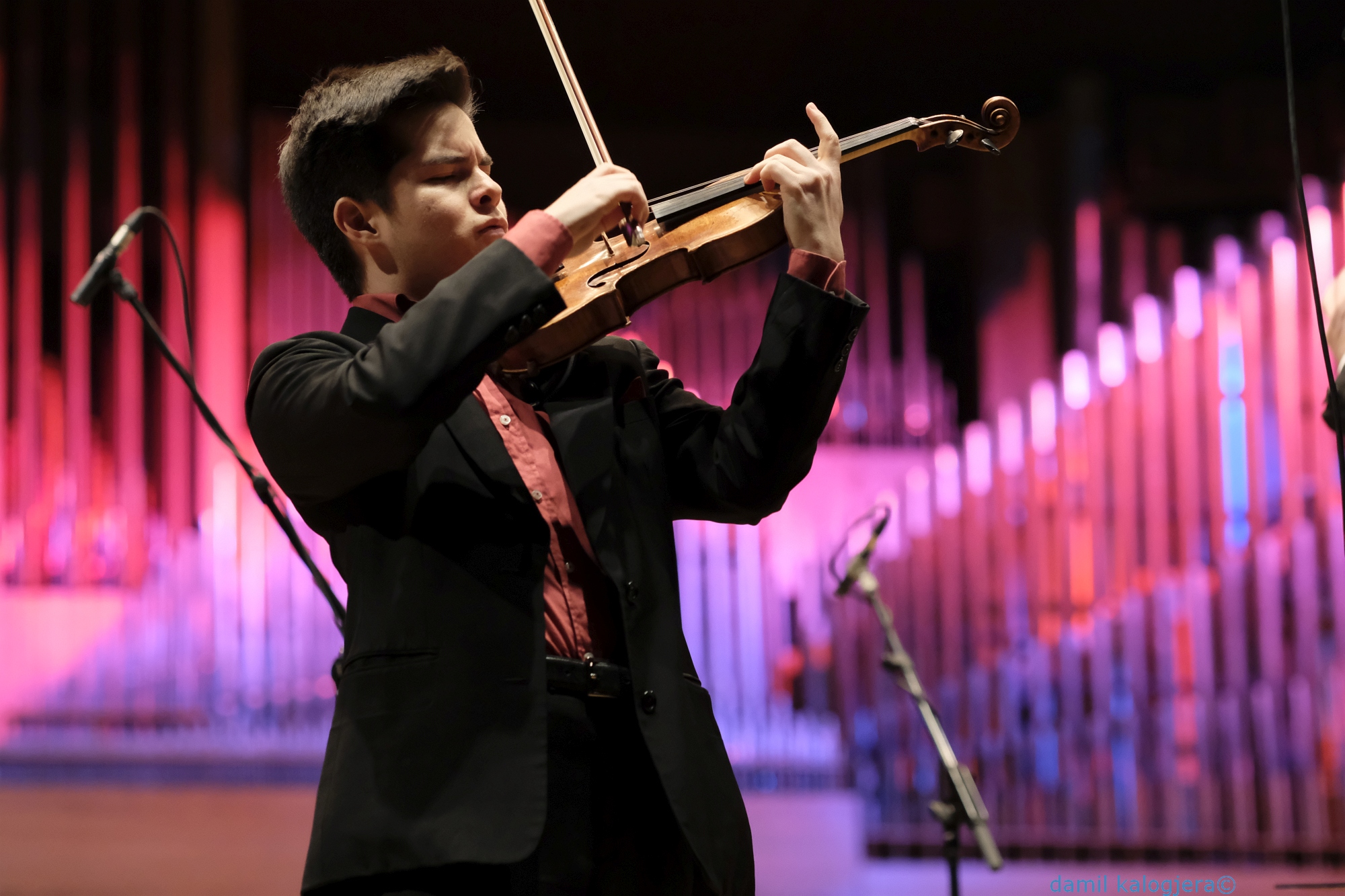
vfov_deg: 10.2
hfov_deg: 15.2
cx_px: 672
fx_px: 5043
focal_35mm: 135
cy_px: 448
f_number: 2.5
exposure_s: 1/250
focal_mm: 90
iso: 4000
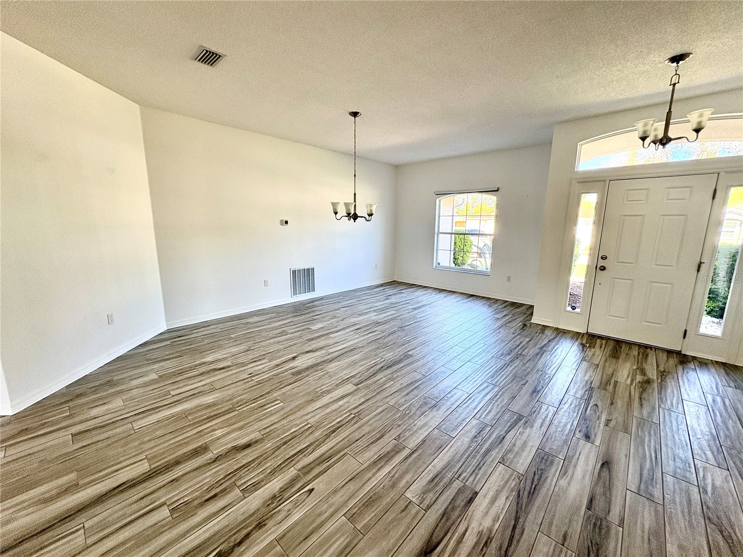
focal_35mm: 14
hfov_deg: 102.1
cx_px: 372
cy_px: 278
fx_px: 300
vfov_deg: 85.7
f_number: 2.2
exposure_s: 1/140
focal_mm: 2.22
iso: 100
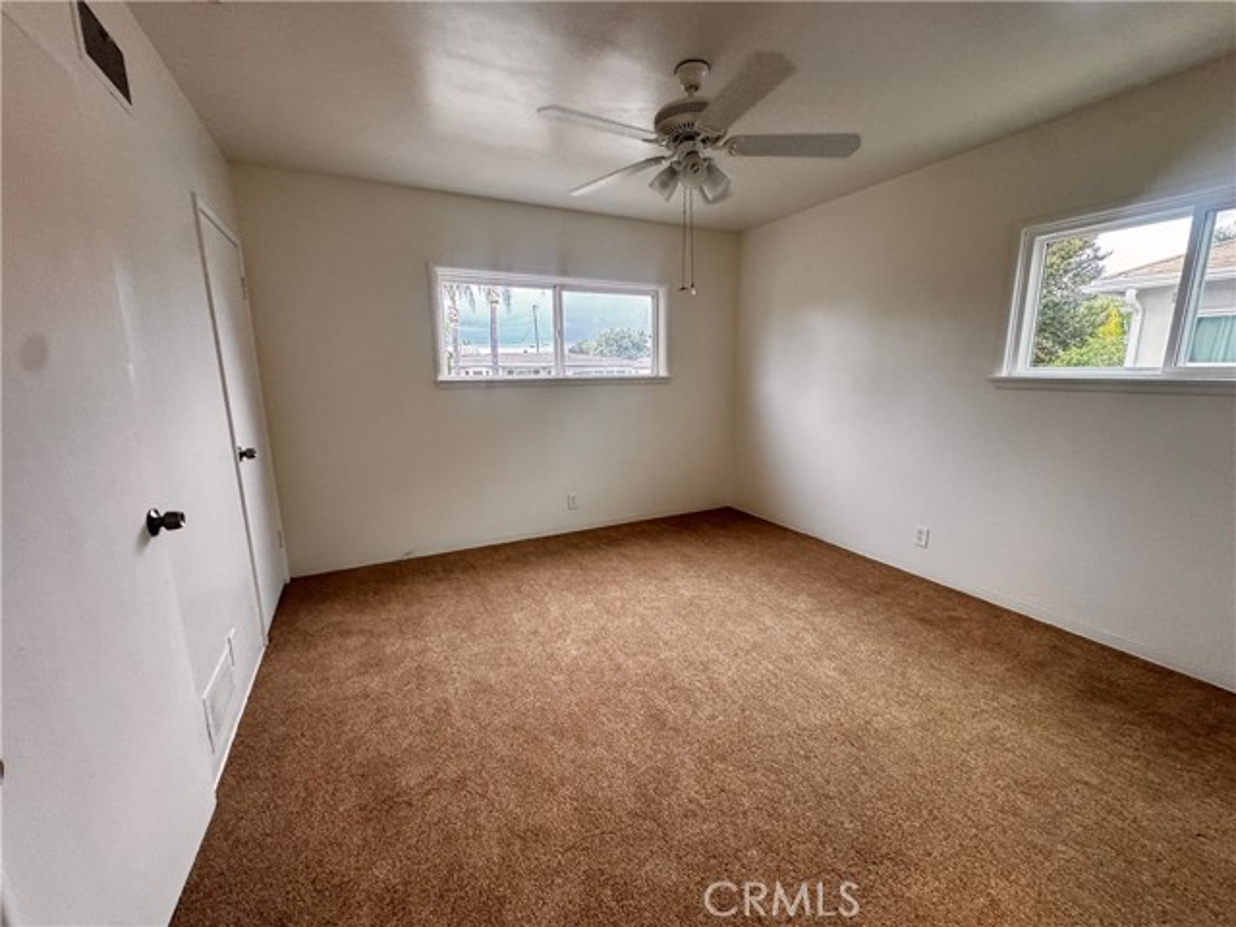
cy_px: 464
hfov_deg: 102.1
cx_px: 618
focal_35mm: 14
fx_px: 500
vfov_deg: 85.7
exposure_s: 1/60
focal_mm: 2.22
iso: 500
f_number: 2.2
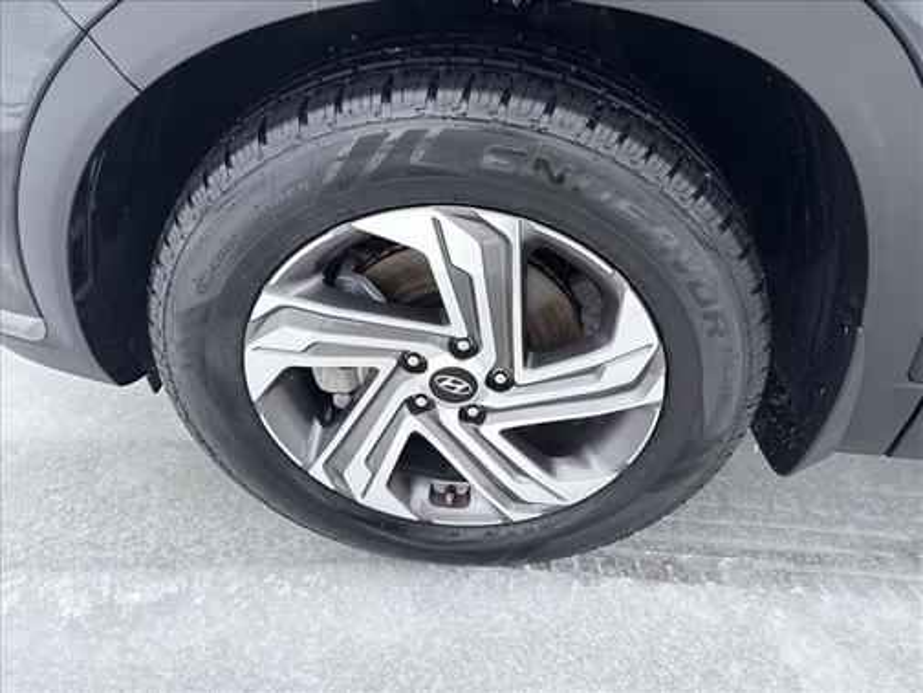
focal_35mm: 26
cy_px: 346
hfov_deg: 67.3
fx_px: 693
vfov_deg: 53.1
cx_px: 462
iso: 50
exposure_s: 1/660
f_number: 1.6
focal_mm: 5.96
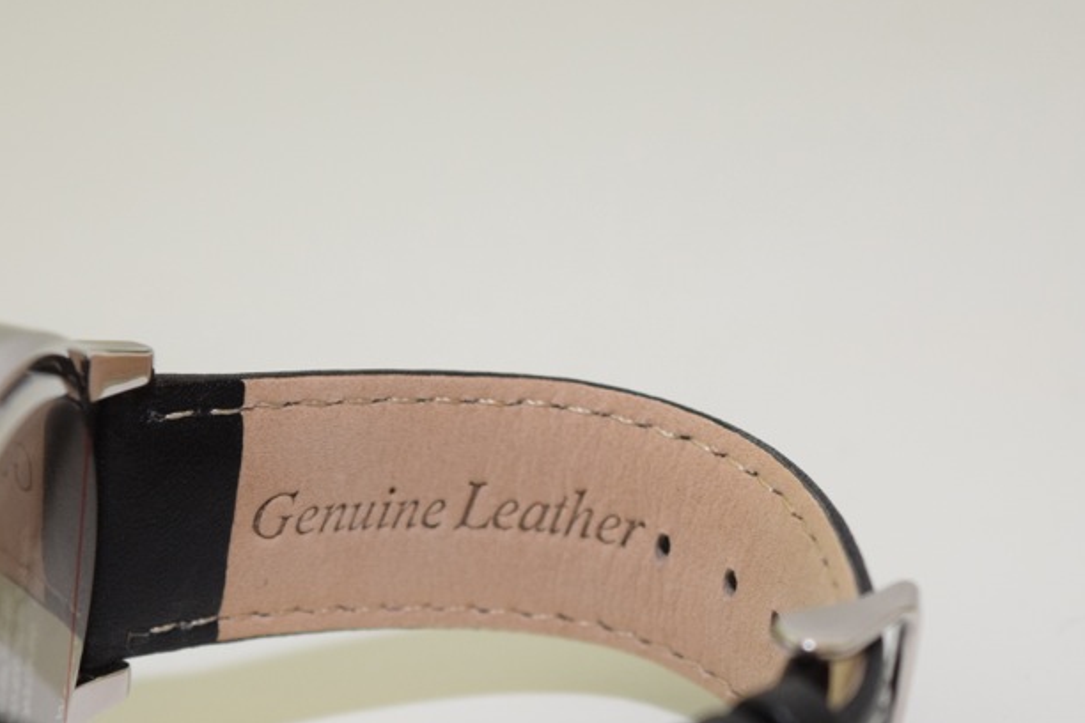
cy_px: 495
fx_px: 4063
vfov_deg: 10.2
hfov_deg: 15.2
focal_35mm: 135
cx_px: 443
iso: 1100
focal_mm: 55
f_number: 5.6
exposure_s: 1/60
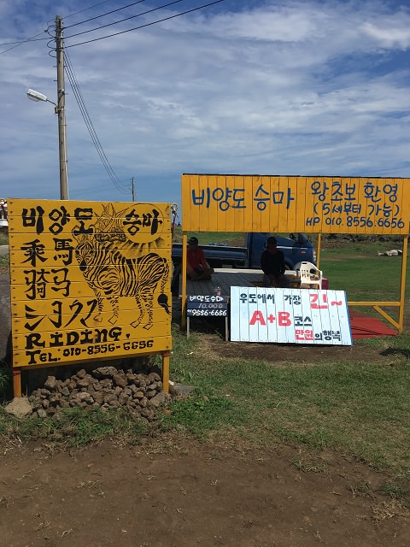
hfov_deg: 48.2
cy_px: 274
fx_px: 458
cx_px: 205
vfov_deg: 61.7
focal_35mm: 29
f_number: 2.2
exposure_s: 1/1876
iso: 25
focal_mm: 4.15
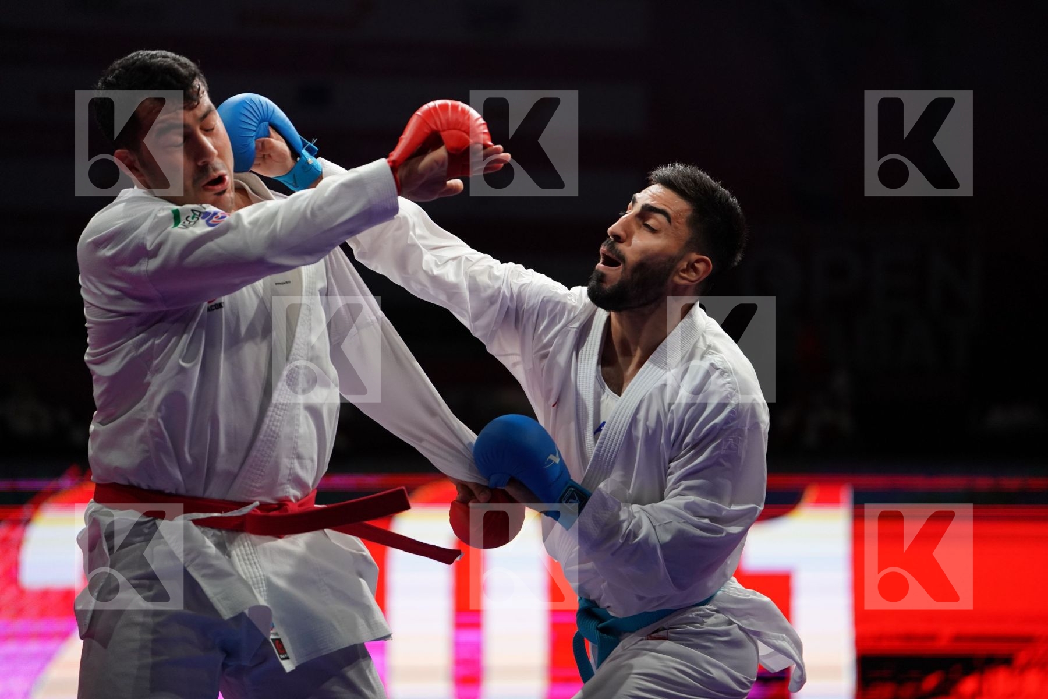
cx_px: 524
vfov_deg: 6.9
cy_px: 350
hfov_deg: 10.3
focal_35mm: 200
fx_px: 5822
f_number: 2.8
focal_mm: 200
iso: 2500
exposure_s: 1/1000
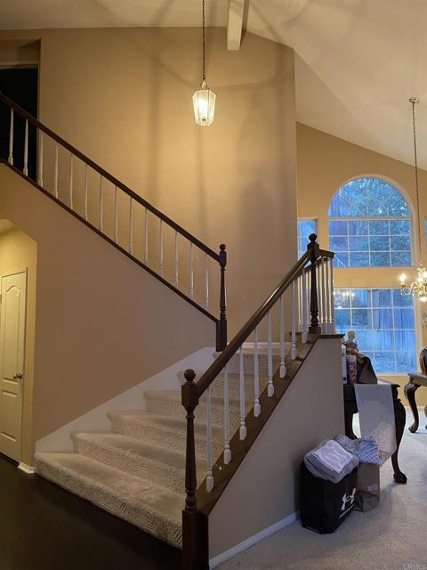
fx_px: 411
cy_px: 285
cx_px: 214
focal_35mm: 25
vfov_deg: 69.4
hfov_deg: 54.9
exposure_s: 1/40
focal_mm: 5.1
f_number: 1.6
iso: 640
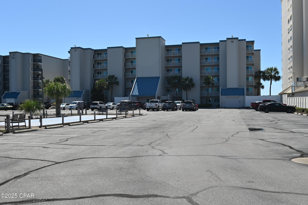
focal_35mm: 36
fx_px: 308
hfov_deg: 53.2
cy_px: 102
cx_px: 154
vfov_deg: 36.8
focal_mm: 24
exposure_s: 1/400
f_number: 7.1
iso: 100
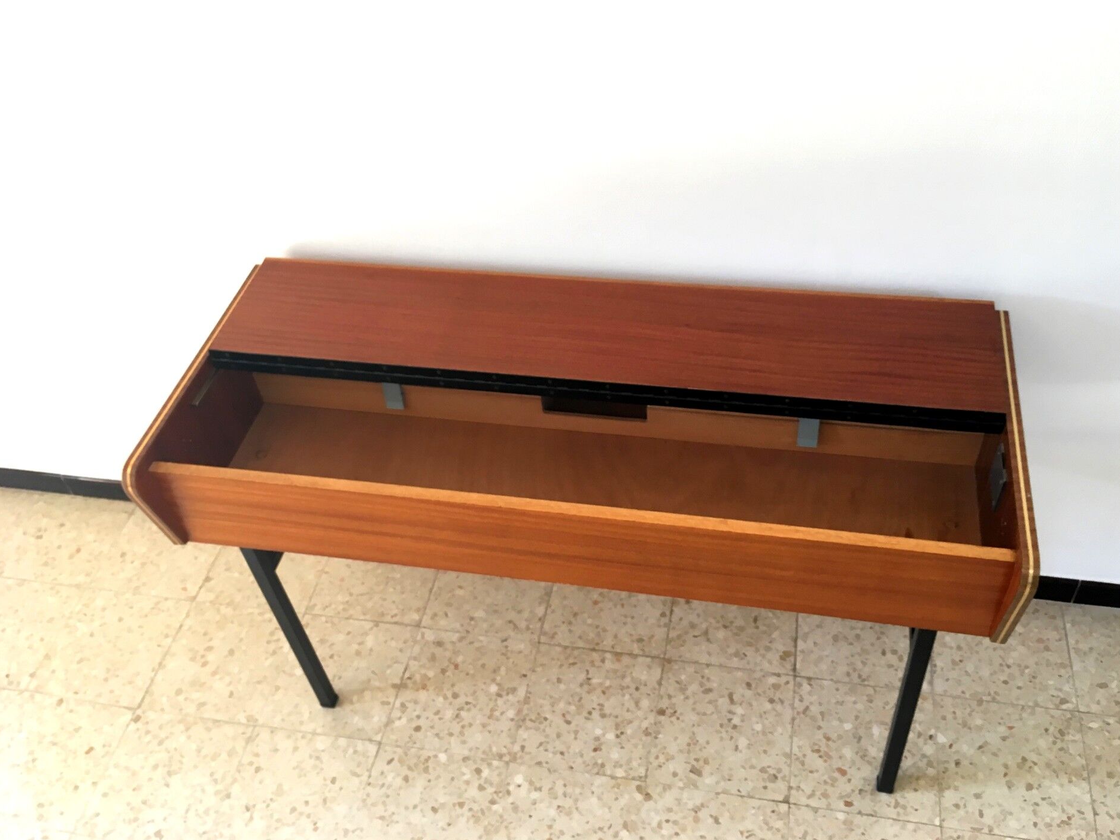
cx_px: 578
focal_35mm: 31
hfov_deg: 58.3
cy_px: 410
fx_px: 1003
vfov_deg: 45.4
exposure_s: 1/33
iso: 80
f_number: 2.2
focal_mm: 4.15
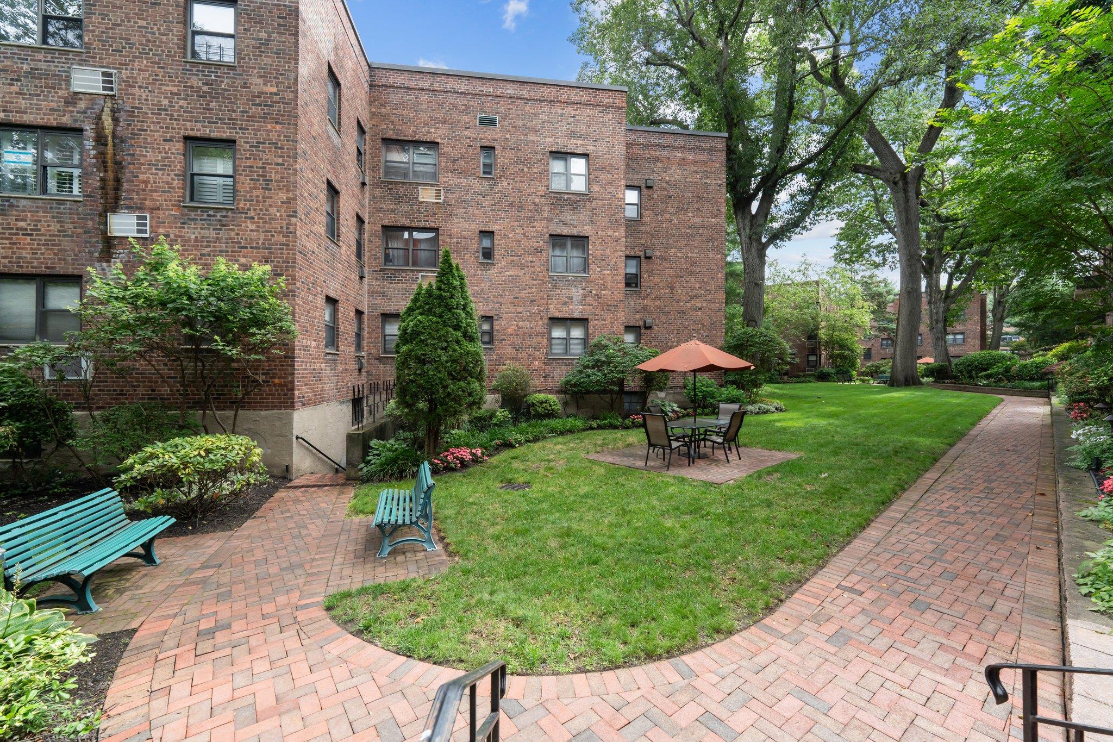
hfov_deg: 104.3
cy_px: 371
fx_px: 433
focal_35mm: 14
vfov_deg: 81.2
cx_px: 556
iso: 1250
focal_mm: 14
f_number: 8
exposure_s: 1/400
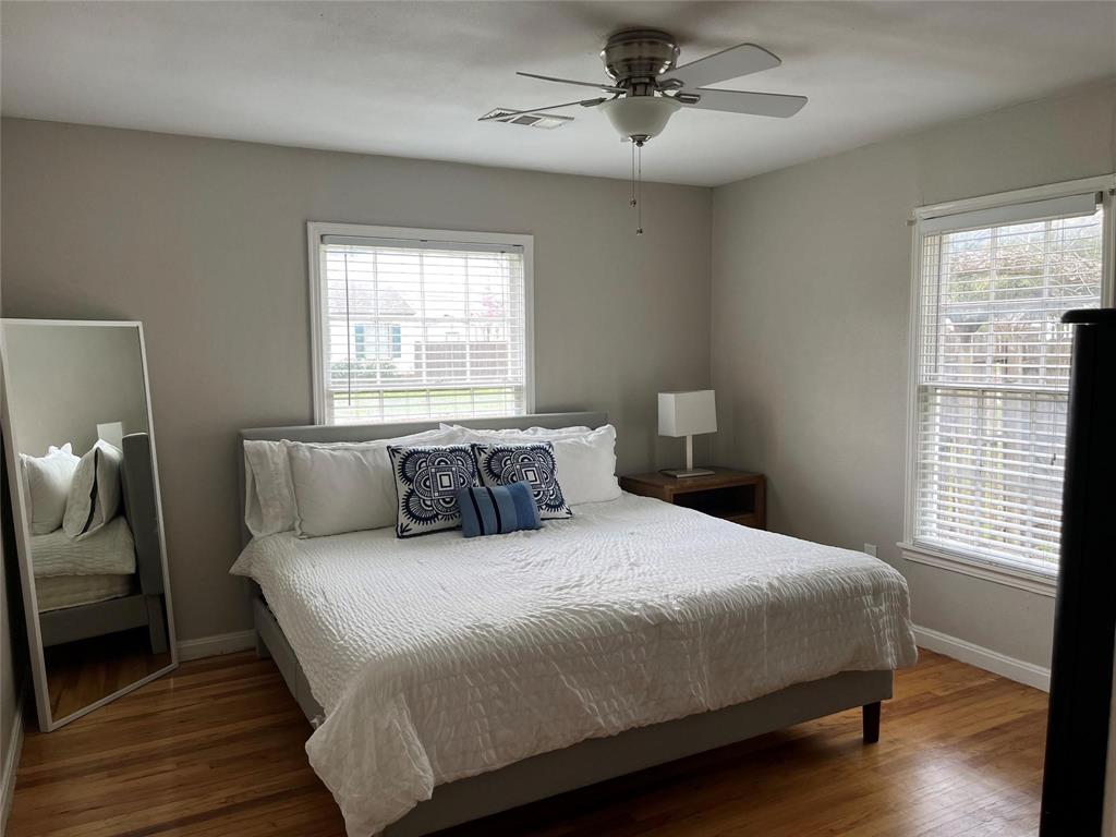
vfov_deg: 53.1
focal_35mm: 26
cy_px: 418
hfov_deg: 67.3
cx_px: 558
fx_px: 838
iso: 80
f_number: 1.6
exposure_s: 1/120
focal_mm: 5.1
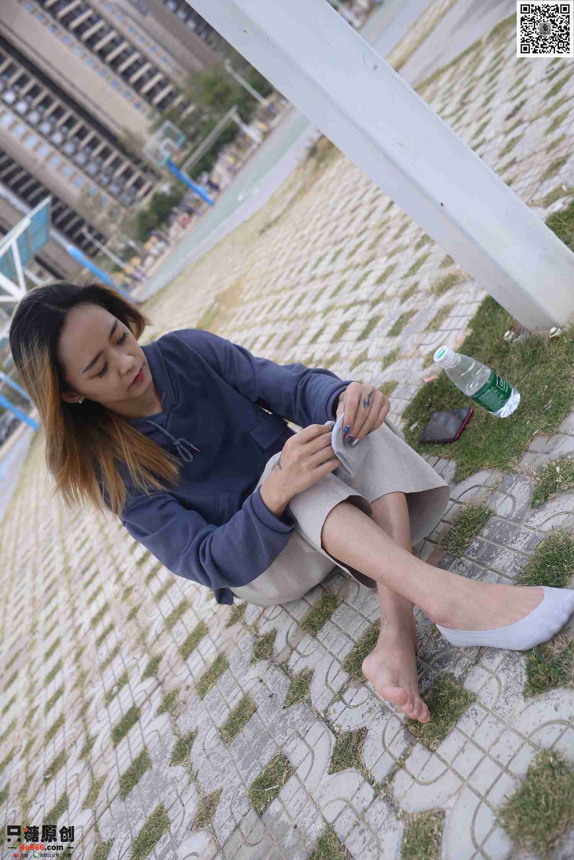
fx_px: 836
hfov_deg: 37.9
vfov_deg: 54.4
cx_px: 287
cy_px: 430
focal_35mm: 35
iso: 400
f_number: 5.6
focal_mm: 35
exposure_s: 1/1250
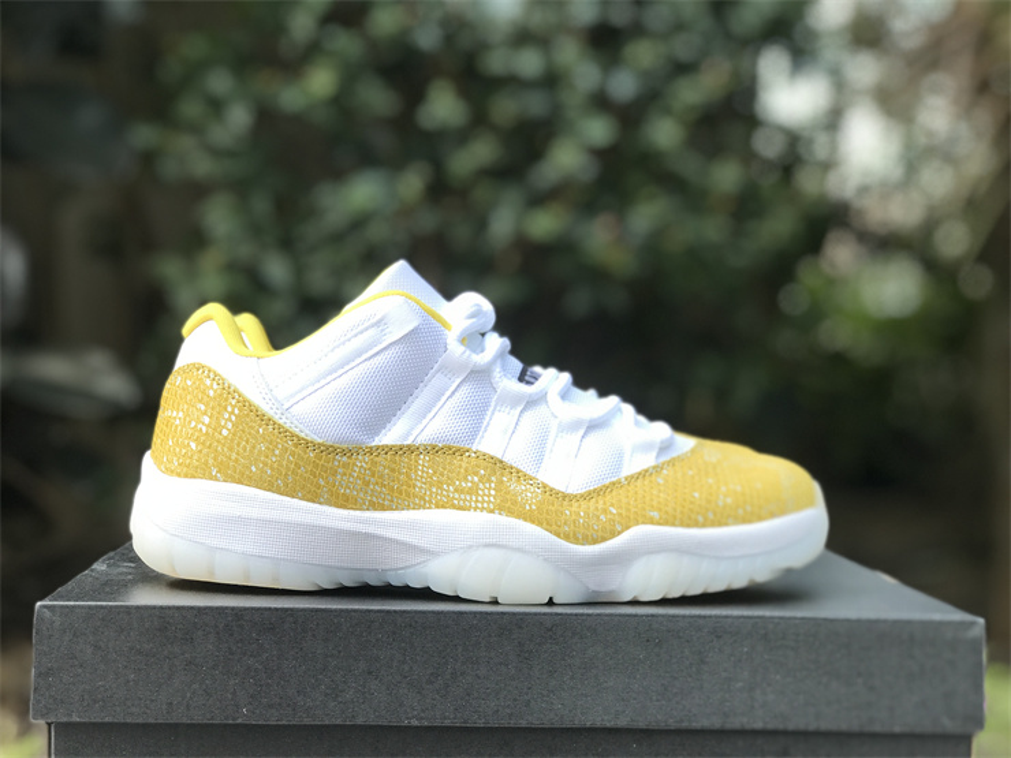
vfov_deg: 25.7
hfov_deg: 33.8
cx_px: 506
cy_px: 379
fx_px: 1665
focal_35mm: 57
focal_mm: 6.6
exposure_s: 1/50
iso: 20
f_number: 2.8
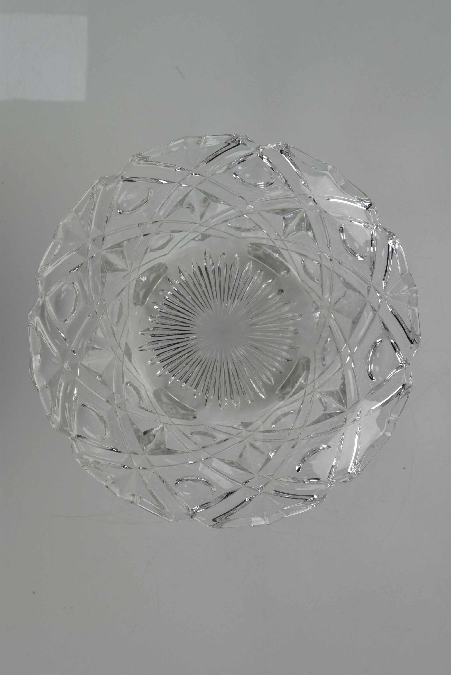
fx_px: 675
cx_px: 226
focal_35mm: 36
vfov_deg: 53.1
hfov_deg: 36.9
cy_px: 338
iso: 1600
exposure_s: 1/320
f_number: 9
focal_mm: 24
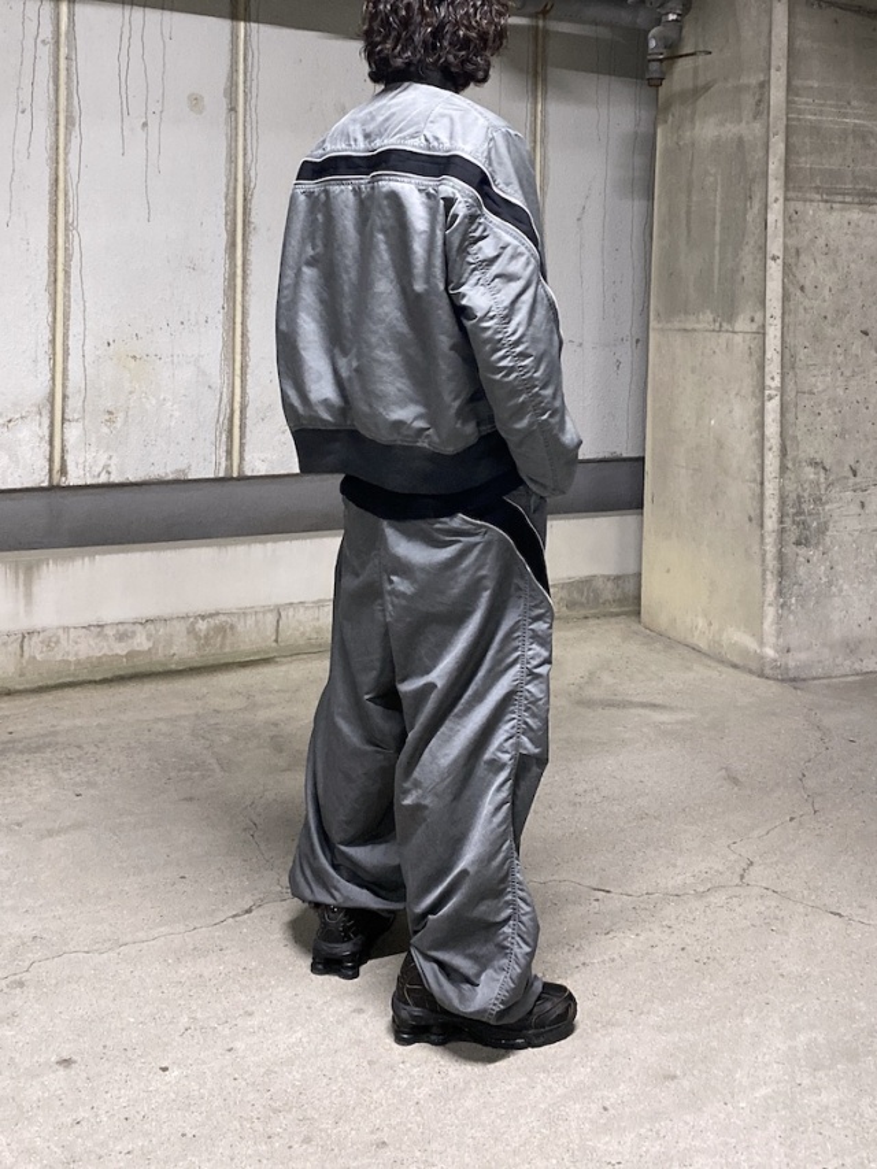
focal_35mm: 26
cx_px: 438
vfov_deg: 67.3
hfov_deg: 53.1
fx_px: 878
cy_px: 584
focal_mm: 4.25
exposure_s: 1/33
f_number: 1.8
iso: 640
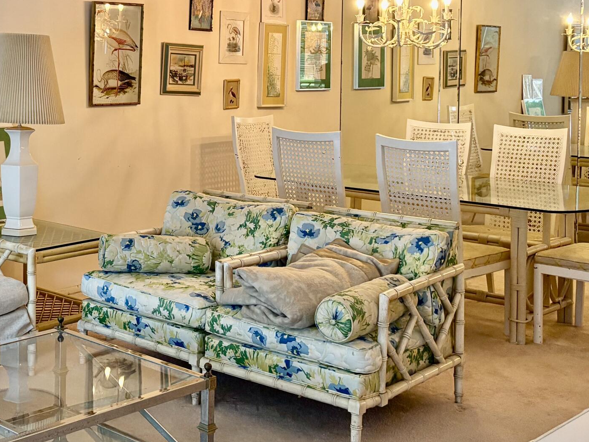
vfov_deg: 25.7
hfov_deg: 32.8
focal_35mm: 56
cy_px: 94
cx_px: 68
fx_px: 953
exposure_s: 1/120
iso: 160
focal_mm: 5.96
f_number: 1.6
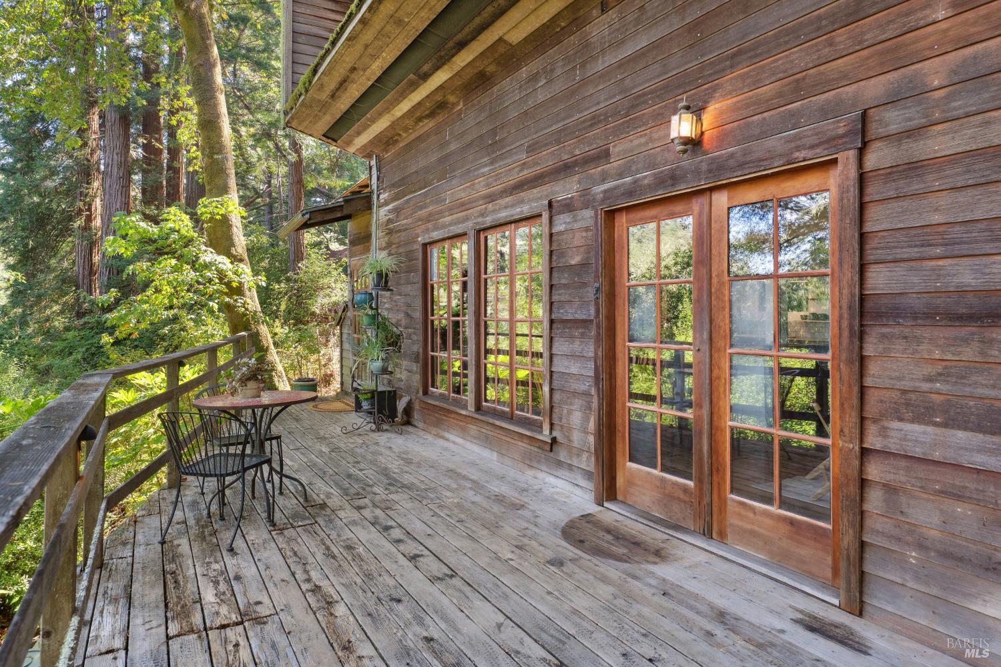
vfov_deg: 55.1
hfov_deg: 76.1
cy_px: 334
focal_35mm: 23
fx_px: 639
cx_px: 500
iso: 400
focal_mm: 23
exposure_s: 1/40
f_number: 6.3
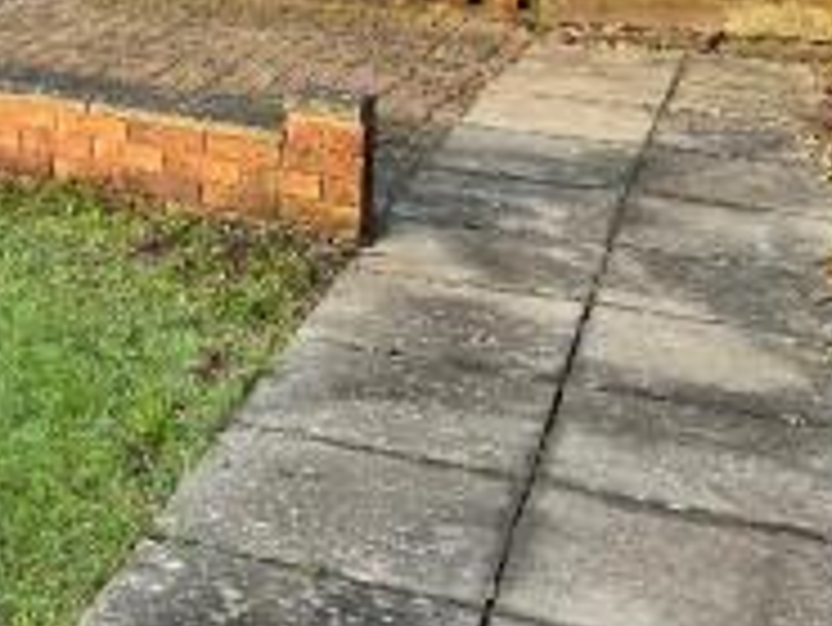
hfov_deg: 21.1
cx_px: -313
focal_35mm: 82
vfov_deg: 16.7
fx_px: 1972
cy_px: -254
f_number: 1.5
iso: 40
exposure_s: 1/247
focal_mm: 5.7
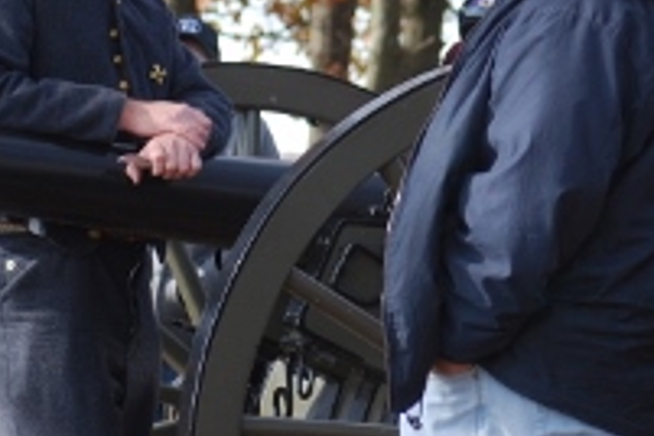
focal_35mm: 325
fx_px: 5904
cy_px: 20
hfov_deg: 6.3
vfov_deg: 4.2
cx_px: 696
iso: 200
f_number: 4.2
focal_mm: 68
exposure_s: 1/250
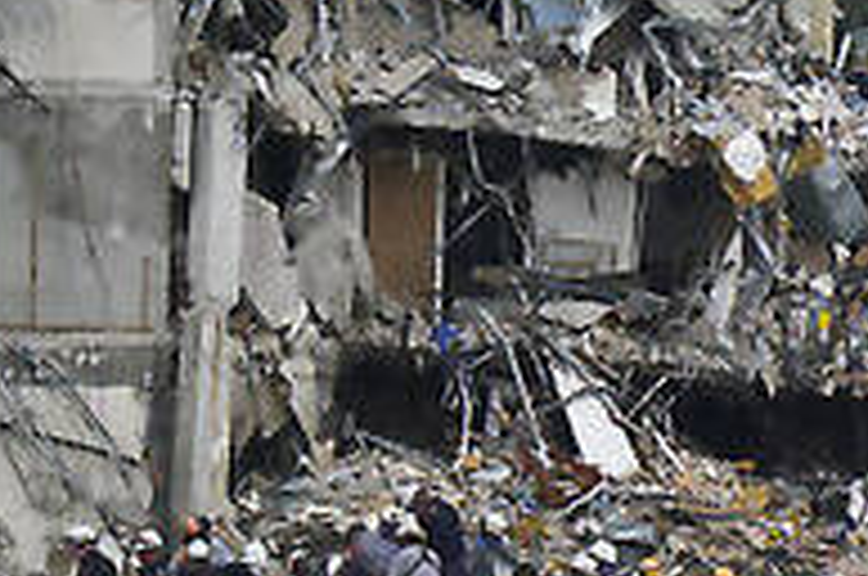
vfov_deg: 0.8
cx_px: 837
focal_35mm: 1662
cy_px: 351
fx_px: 40006
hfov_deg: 1.2
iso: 800
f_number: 5.6
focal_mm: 800
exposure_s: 1/1600
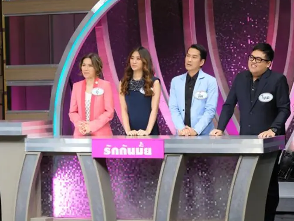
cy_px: 111
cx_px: 167
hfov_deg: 15.0
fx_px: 1113
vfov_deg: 11.3
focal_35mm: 131
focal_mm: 78.7
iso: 12800
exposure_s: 1/250
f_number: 11
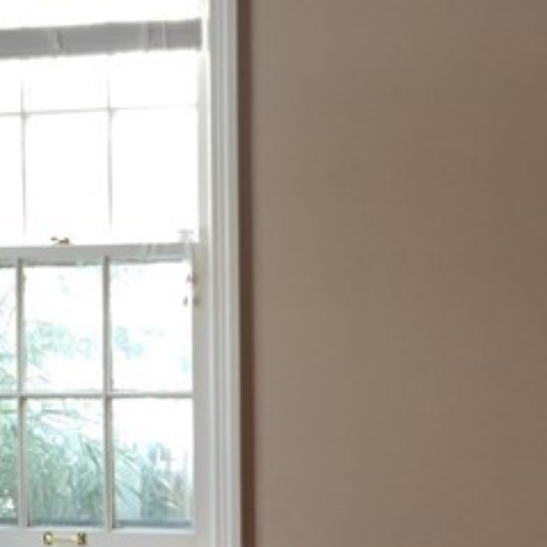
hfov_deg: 15.8
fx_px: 1967
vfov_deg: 15.6
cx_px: 185
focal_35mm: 110
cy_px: 508
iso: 40
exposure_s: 1/60
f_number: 2.2
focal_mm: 4.15
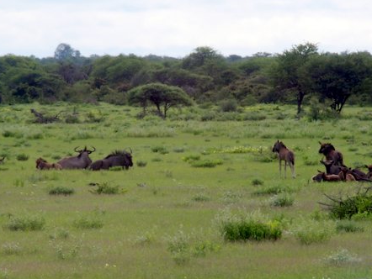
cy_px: 150
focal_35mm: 326
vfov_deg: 4.6
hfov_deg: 6.1
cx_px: 190
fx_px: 3505
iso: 100
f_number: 3.5
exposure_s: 1/500
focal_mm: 64.3
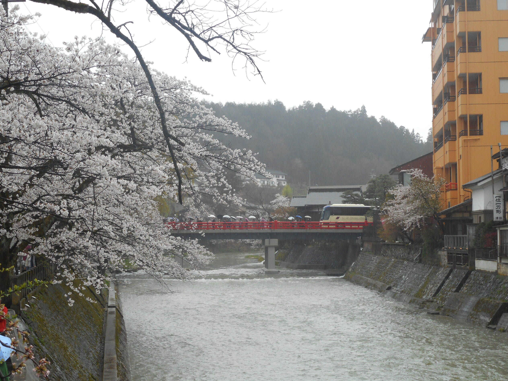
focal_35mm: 68
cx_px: 251
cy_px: 192
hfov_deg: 28.6
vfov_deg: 21.6
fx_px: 998
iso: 80
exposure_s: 1/80
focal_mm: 12
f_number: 5.3
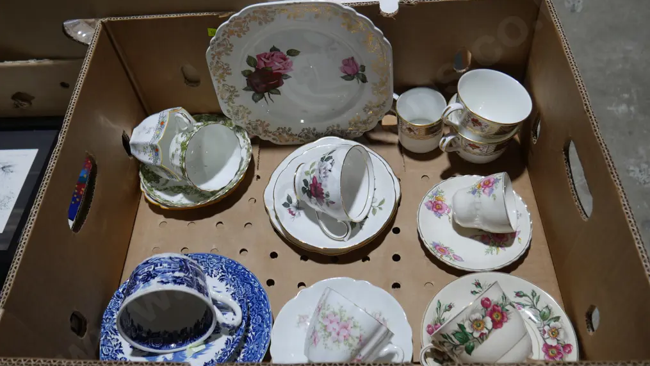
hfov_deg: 59.5
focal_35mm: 33
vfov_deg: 35.6
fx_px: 569
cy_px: 173
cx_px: 323
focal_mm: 15
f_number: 4
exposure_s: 1/125
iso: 200
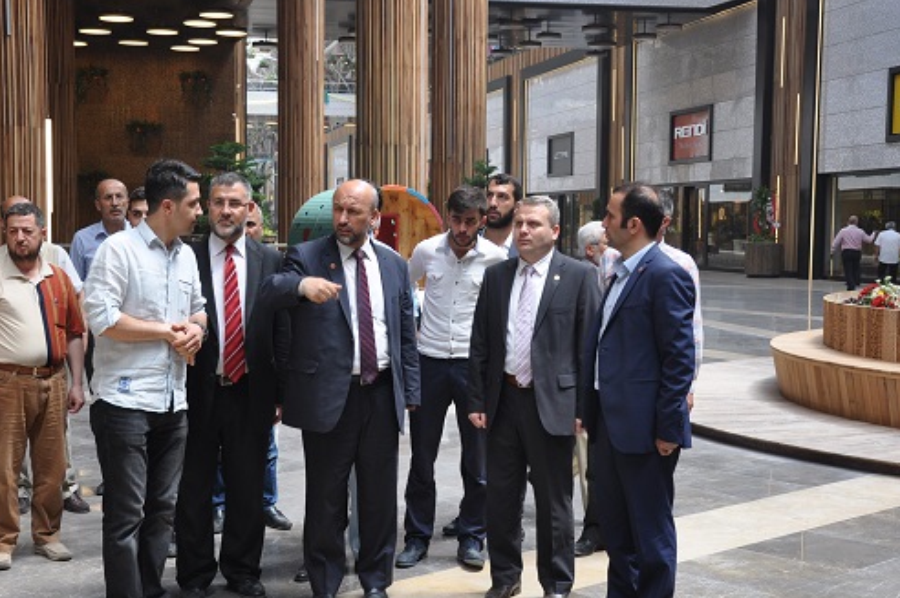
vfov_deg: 24.6
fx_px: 1374
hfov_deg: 36.3
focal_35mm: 55
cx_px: 410
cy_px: 320
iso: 220
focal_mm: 28
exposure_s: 1/125
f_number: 5.6
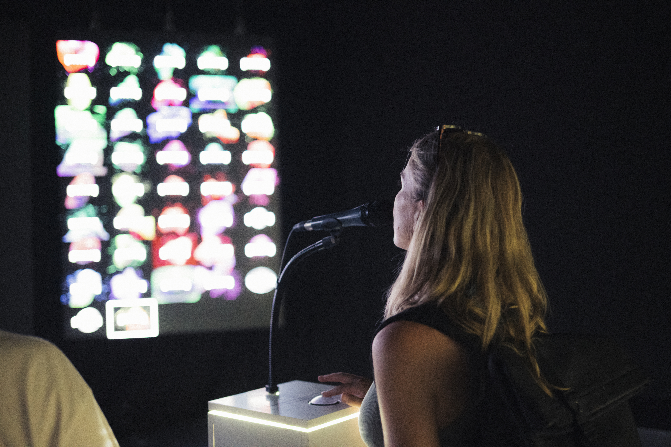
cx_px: 336
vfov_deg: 33.4
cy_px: 224
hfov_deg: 48.5
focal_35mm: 40
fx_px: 745
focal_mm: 40
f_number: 2
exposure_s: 1/80
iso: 6400
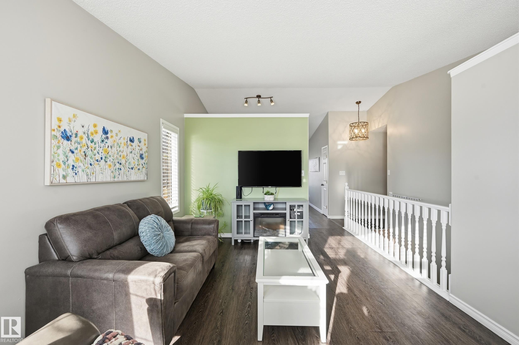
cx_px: 260
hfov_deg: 104.3
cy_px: 172
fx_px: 202
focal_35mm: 14
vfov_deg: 81.1
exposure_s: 1/100
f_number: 8
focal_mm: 14
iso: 100
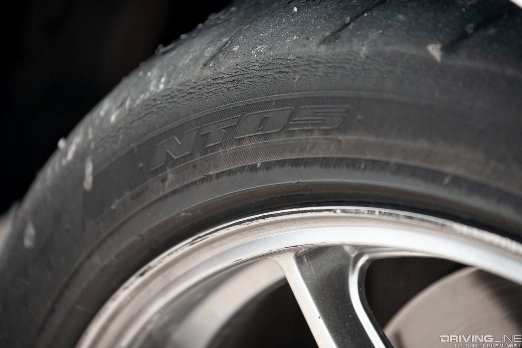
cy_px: 174
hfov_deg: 11.7
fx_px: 2537
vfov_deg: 7.8
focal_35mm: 175
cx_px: 261
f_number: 4
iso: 640
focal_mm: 175
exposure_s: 1/500
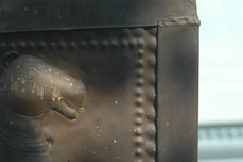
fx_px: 1233
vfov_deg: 7.4
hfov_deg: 11.1
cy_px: 197
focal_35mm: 183
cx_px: -35
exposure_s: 1/320
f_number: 5.6
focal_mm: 31
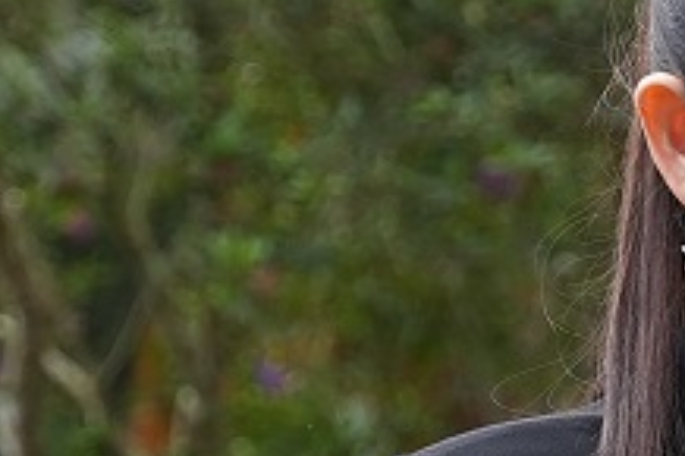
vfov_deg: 2.6
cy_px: 638
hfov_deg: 3.8
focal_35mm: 523
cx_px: 2206
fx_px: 9944
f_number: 3.5
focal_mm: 51
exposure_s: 1/400
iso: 200
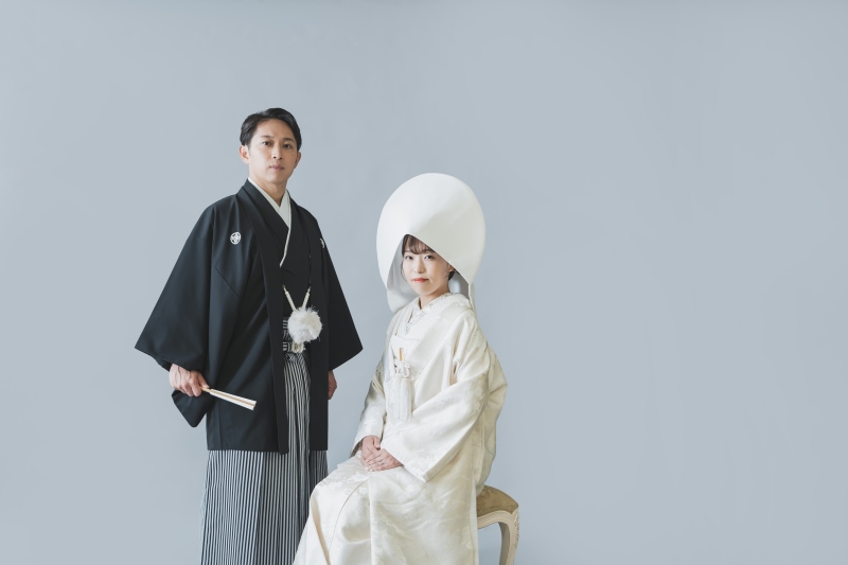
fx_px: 1154
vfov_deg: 27.5
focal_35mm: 49
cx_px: 424
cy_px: 282
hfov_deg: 40.4
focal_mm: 49
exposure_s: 1/125
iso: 1000
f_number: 4
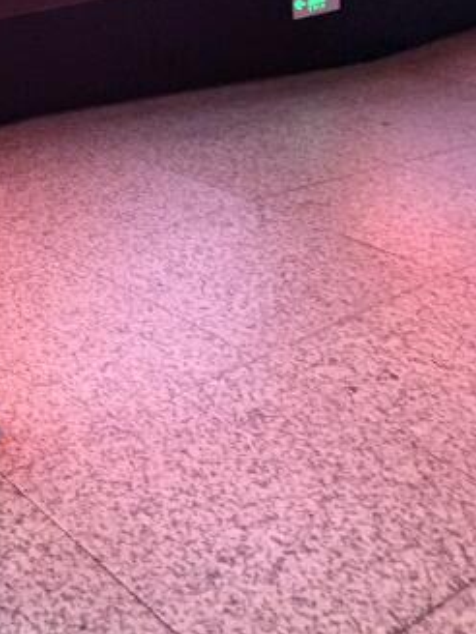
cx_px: -21
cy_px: -58
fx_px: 1045
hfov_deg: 24.3
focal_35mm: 57
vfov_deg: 30.4
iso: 320
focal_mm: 4.25
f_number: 1.8
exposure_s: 1/60
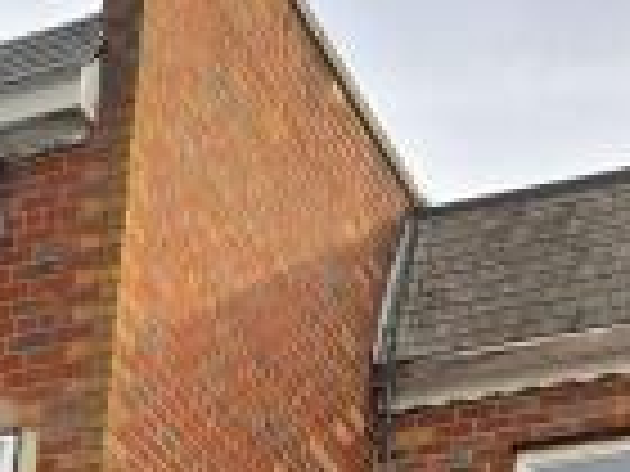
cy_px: 1137
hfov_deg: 15.8
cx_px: -216
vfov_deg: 10.7
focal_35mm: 118
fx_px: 2148
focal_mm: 6.3
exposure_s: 1/360
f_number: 1.7
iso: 12
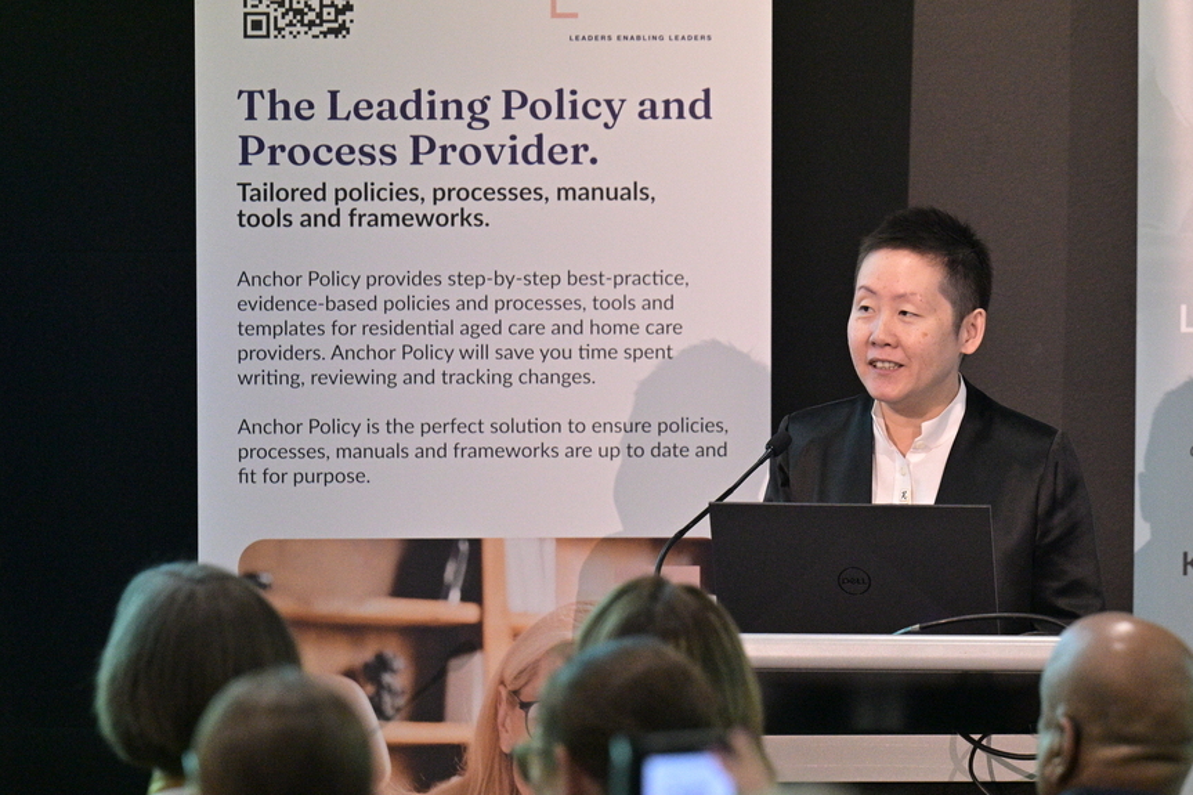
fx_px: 7951
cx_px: 596
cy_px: 398
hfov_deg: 8.6
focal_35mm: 240
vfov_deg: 5.7
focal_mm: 160
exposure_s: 1/250
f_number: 3.2
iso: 3200
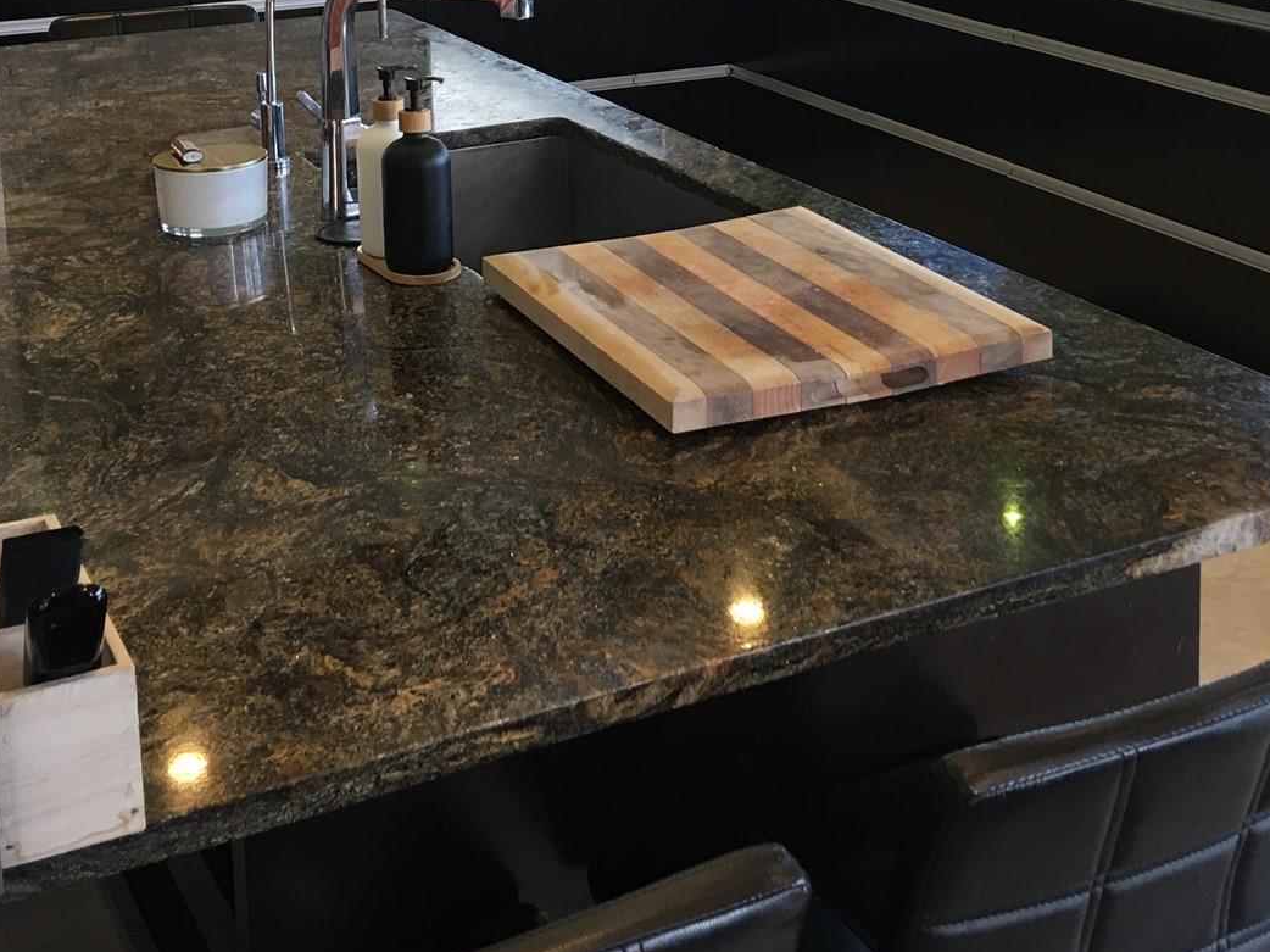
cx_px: 753
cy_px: 51
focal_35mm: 57
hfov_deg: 33.7
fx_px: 2091
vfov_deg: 24.7
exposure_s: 1/15
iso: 32
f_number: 2.2
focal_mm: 4.15
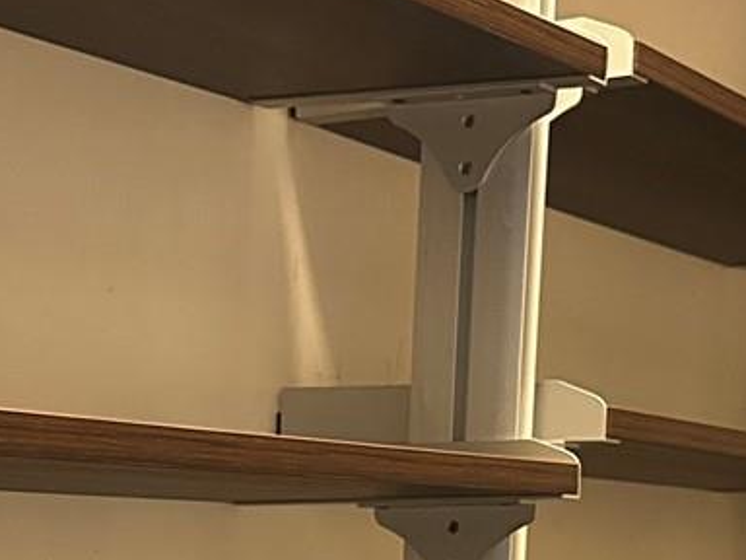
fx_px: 2155
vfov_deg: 13.9
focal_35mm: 100
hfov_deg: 19.6
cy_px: 830
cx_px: 303
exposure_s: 1/60
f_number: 1.78
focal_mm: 6.86
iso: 800
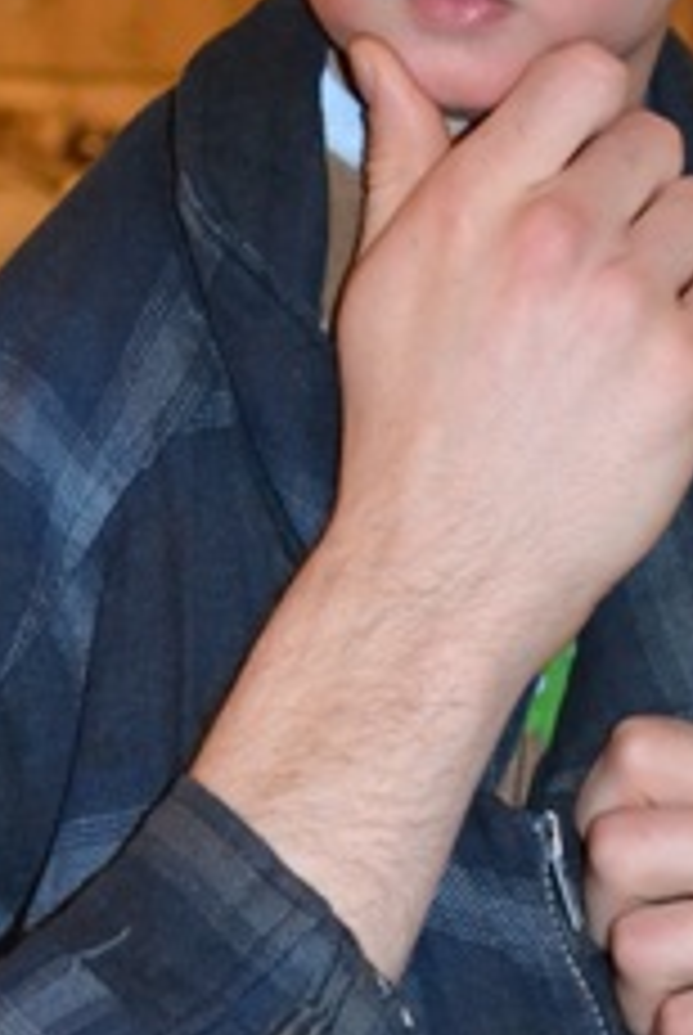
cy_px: 567
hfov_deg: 9.2
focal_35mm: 150
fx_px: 4318
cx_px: 155
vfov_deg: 13.7
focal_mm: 36
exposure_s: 1/60
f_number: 5
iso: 3200
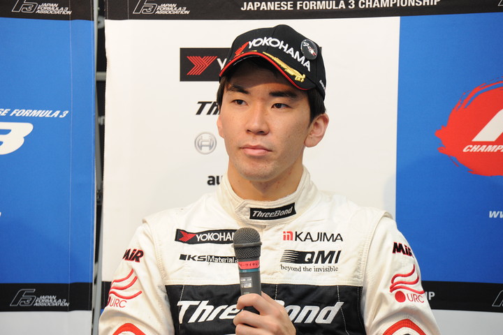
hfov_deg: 12.1
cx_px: 252
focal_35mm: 170
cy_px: 168
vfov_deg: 8.1
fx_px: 2375
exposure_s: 1/60
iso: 1600
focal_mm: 170
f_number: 8
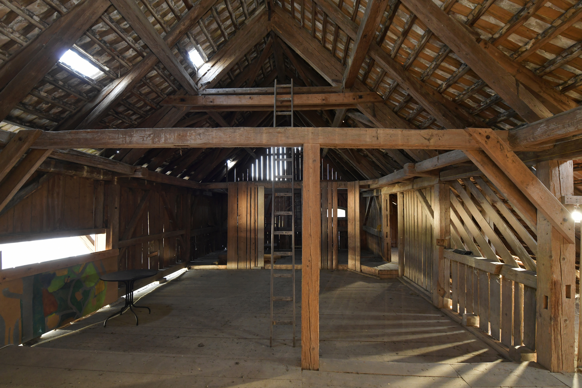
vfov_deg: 81.2
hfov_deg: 104.3
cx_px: 291
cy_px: 194
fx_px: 226
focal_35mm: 14
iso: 1600
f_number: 6.3
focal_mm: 14
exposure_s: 1/15
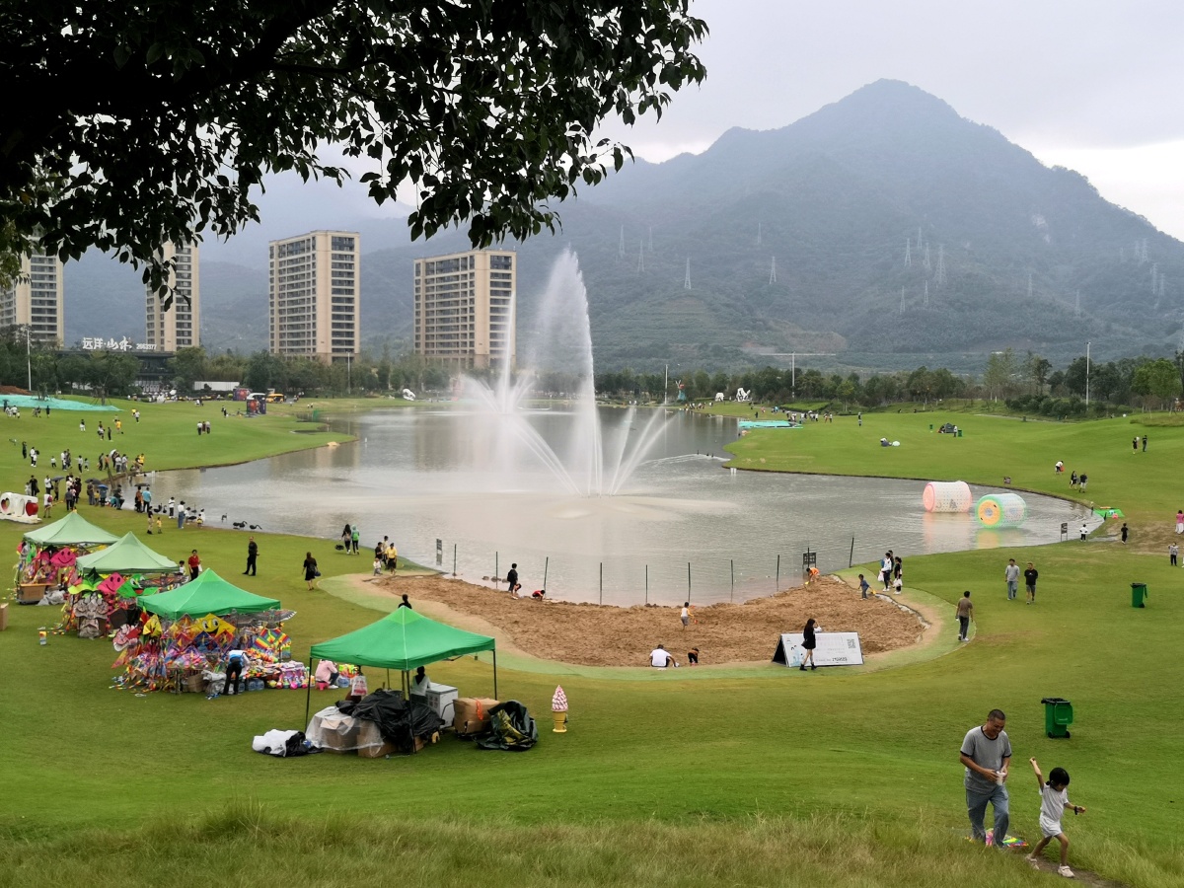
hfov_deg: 46.8
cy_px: 444
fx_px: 1368
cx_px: 592
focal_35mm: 40
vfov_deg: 36.0
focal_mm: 4.75
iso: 50
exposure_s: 1/149
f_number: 1.8
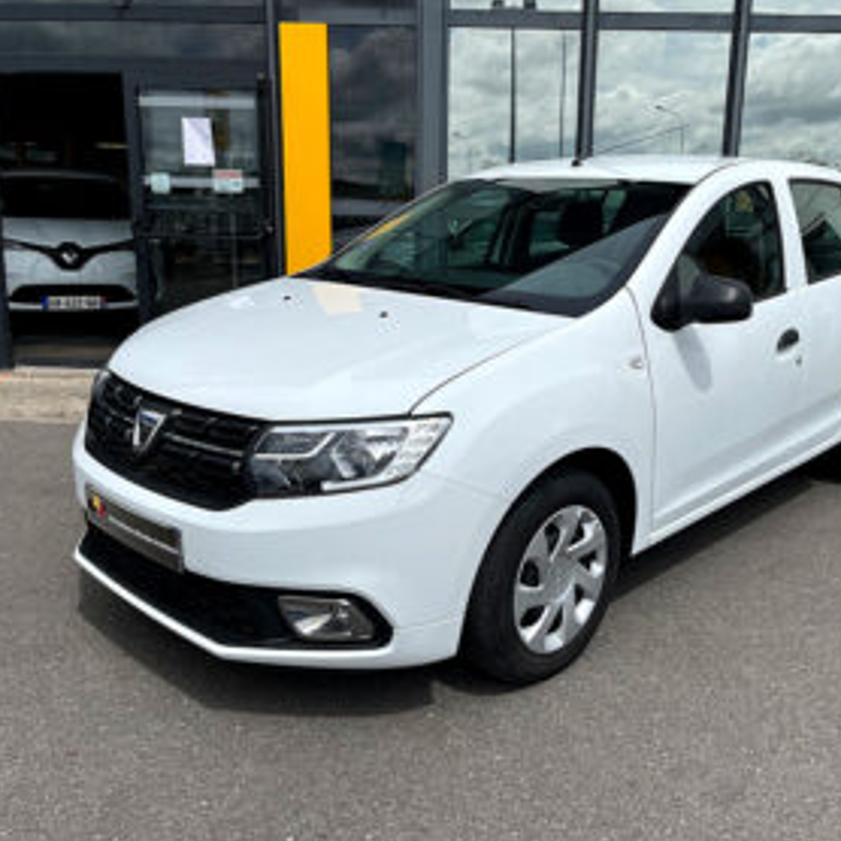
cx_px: 507
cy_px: 422
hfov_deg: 52.2
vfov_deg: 52.5
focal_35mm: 31
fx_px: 852
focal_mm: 5.1
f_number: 1.6
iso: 50
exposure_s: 1/6494
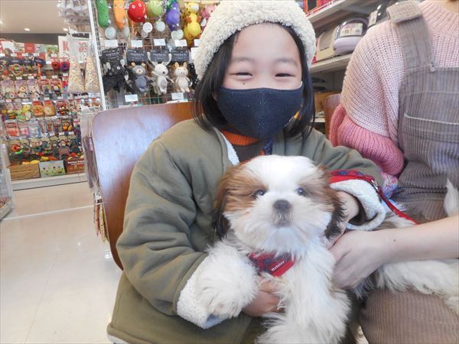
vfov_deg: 54.9
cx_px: 230
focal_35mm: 25
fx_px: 331
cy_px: 172
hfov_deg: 69.4
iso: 180
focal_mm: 4.5
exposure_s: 1/30
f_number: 3.7
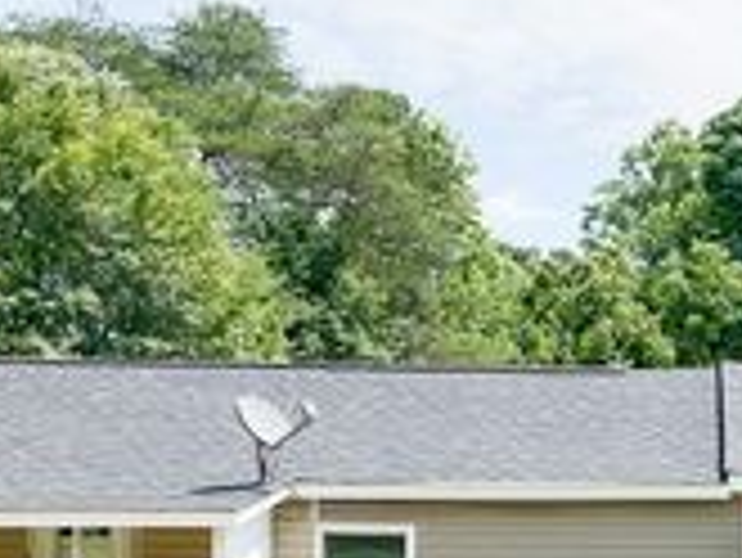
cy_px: 646
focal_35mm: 88
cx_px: 850
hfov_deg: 21.0
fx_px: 1888
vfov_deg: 16.2
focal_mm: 3
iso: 16
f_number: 1.8
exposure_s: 1/2800
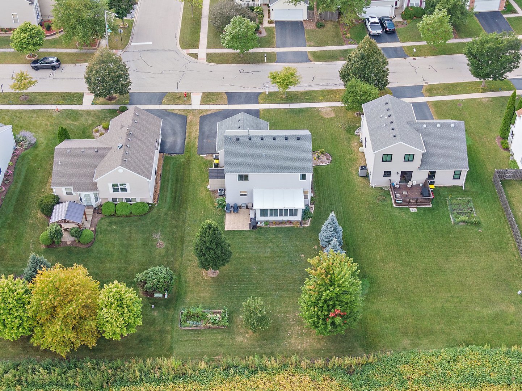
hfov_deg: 39.7
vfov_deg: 30.2
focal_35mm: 48
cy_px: 196
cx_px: 261
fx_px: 723
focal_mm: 8.6
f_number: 3.8
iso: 100
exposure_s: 1/160
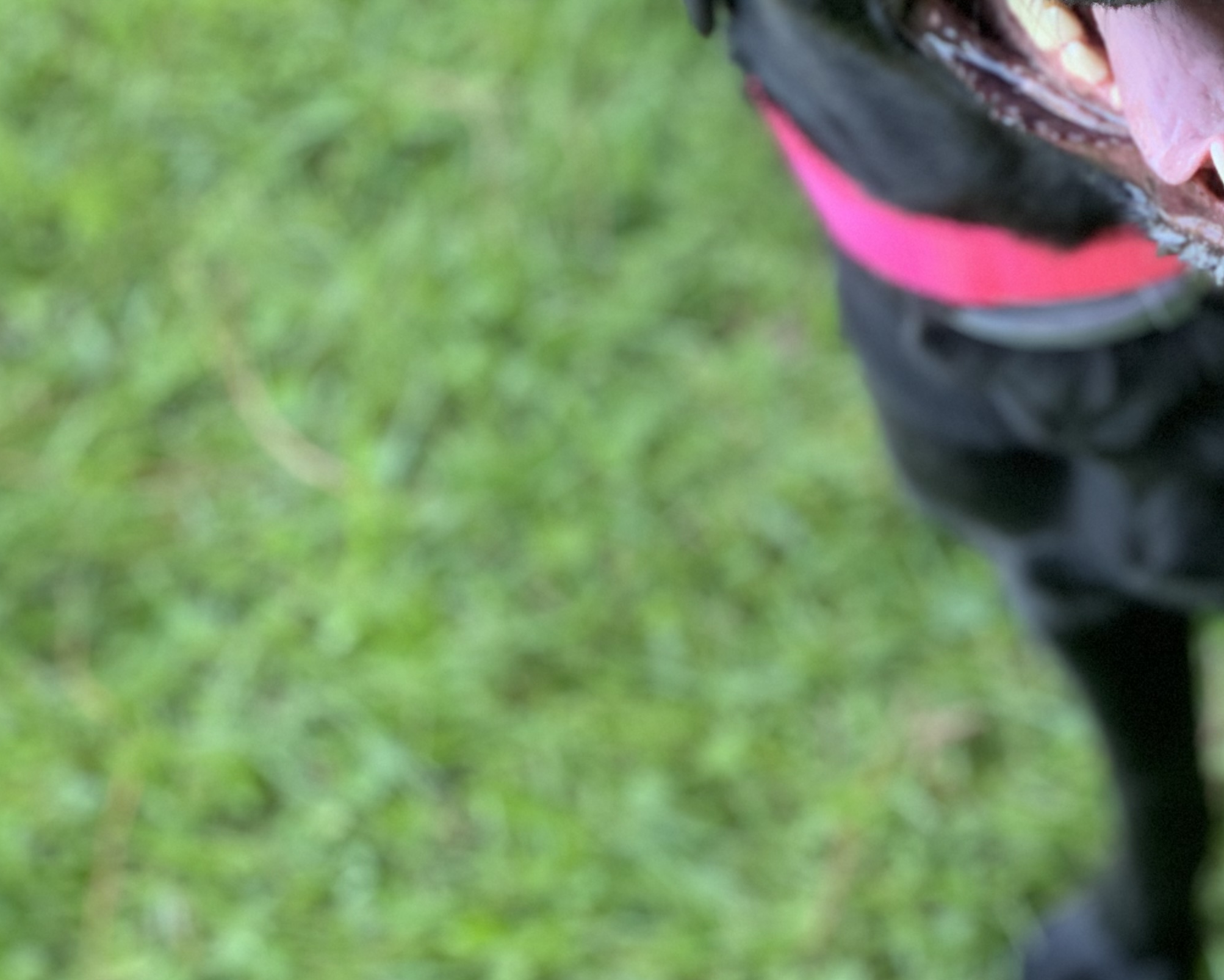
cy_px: 93
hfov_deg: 18.4
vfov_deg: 14.9
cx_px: 1197
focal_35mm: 102
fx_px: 3695
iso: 125
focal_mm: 6
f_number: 2.4
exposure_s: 1/85
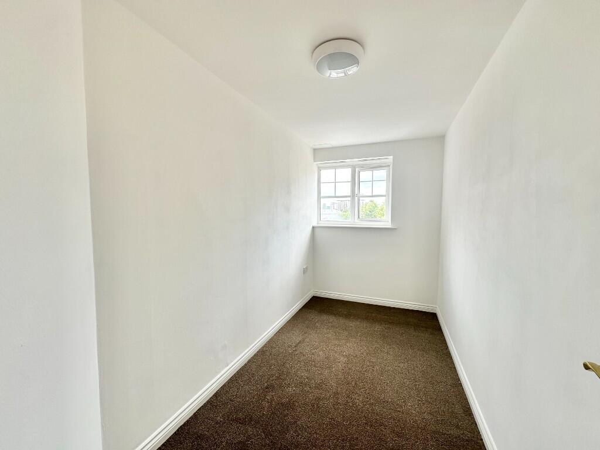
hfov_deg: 102.1
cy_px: 225
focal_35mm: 14
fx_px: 243
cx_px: 300
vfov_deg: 85.7
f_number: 2.2
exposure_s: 1/99
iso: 40
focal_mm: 2.22
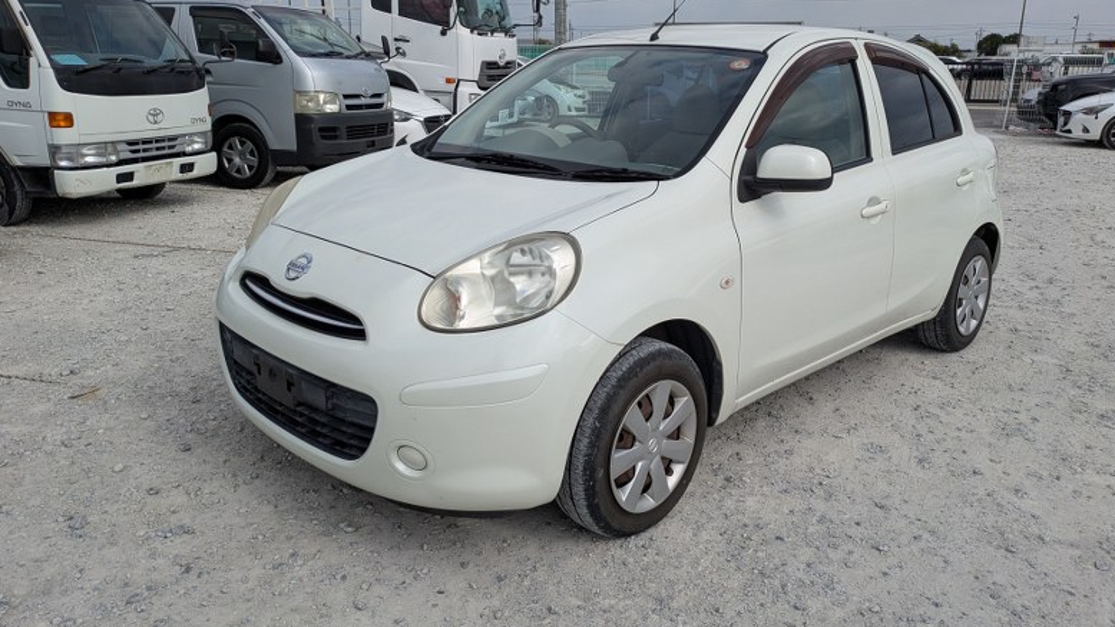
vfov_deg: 41.3
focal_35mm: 28
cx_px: 550
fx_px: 828
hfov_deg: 67.9
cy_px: 265
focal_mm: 5.43
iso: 57
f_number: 1.89
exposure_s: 1/2538
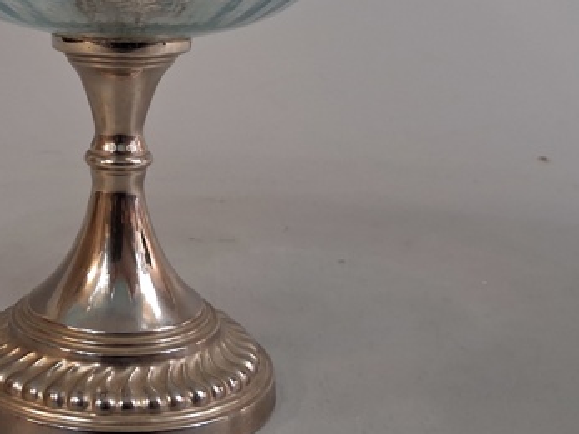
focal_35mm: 62
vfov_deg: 23.4
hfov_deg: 30.3
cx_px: 101
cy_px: 98
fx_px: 1037
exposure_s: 1/100
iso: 400
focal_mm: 4
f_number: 1.8
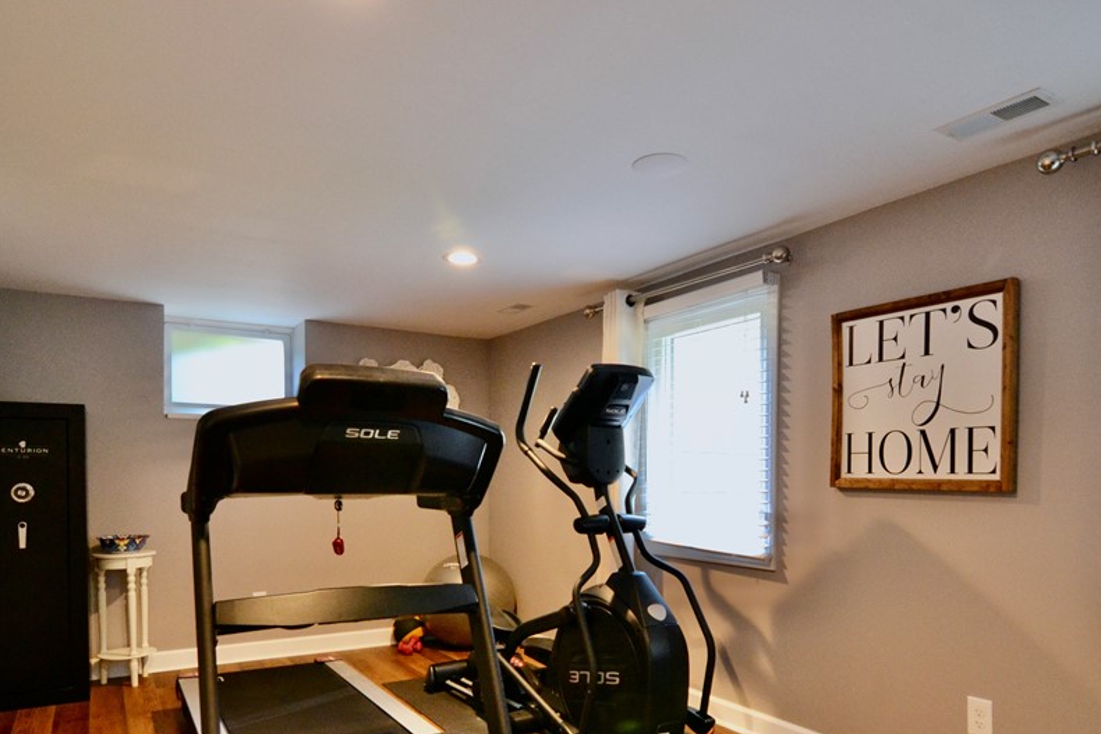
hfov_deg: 76.8
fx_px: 694
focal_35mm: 23
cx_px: 555
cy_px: 494
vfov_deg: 54.5
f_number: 2.8
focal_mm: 11
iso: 1250
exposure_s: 1/60
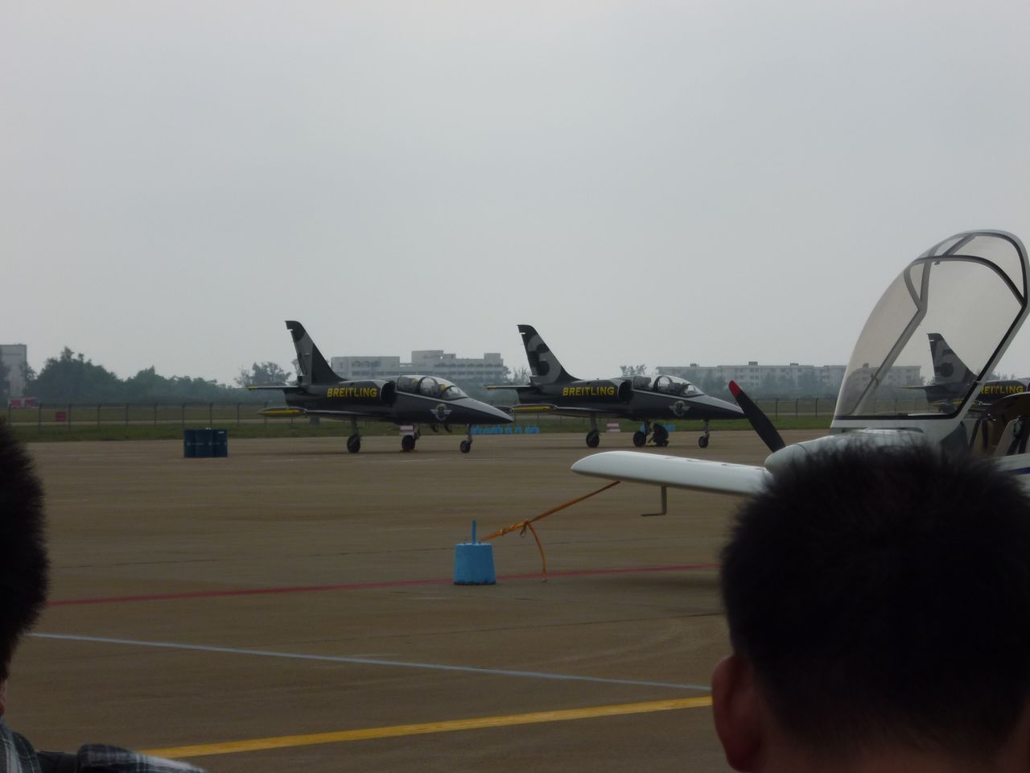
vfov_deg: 13.2
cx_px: 515
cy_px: 386
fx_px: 3333
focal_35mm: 112
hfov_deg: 17.6
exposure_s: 1/640
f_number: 6.5
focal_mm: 20
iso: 100
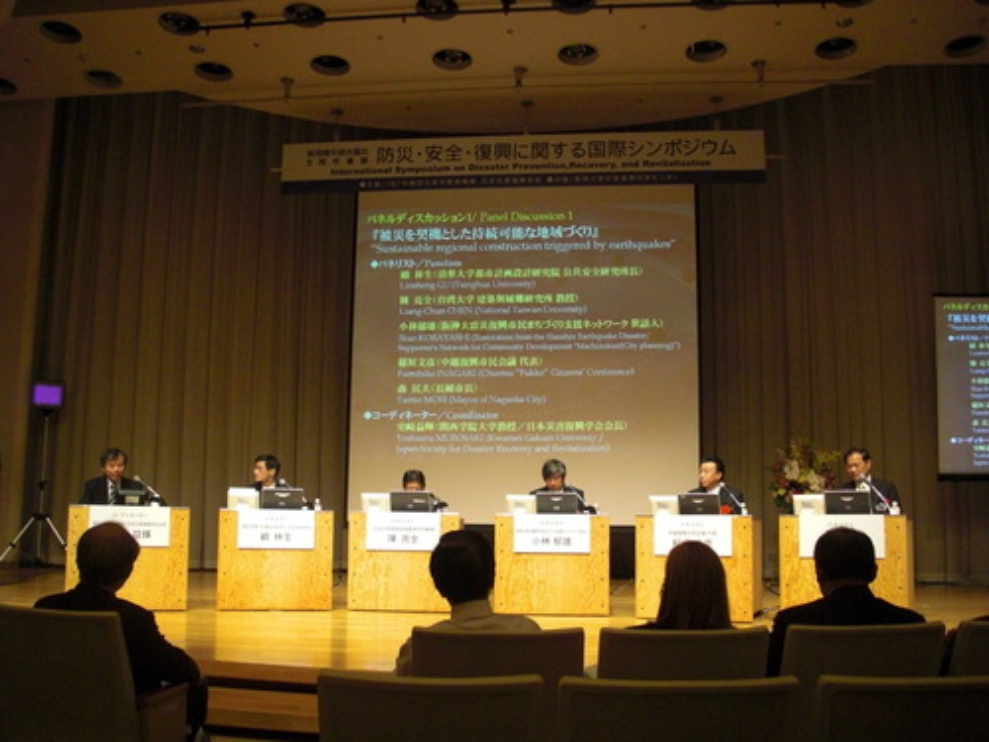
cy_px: 371
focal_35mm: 36
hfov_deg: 51.4
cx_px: 494
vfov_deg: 39.7
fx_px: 1029
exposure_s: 1/60
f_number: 2.8
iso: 400
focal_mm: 6.3
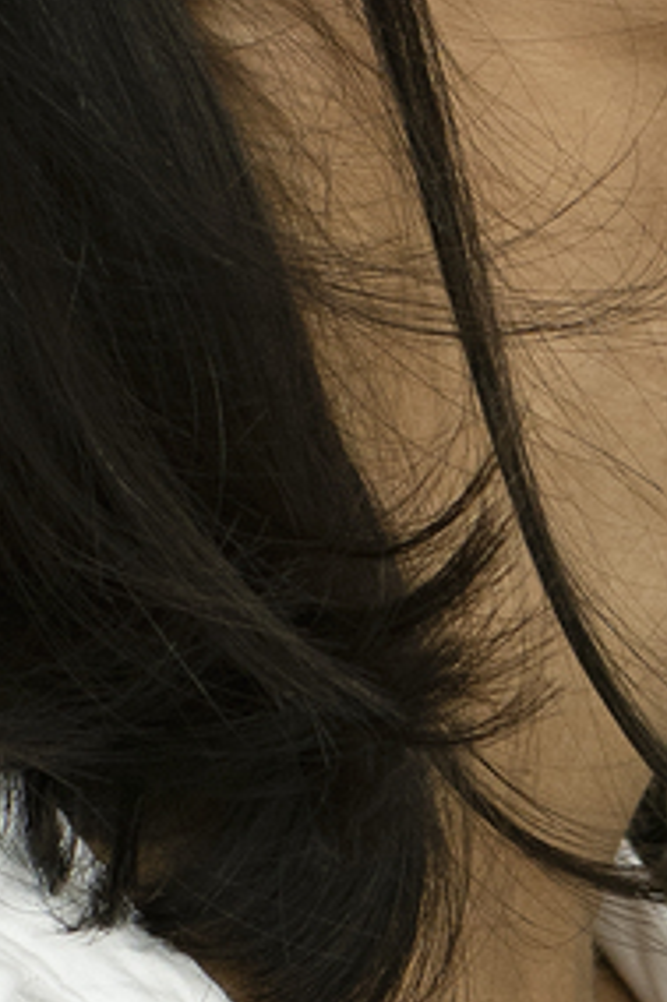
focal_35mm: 333
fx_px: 9270
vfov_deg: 6.2
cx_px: 1327
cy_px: 854
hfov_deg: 4.1
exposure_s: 1/250
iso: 500
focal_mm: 35
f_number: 4.5
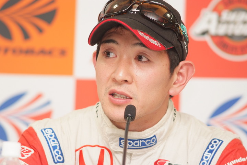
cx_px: 124
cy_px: 82
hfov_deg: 7.6
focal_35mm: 270
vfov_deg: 5.1
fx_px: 1852
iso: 400
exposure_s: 1/125
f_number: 2.8
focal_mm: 180
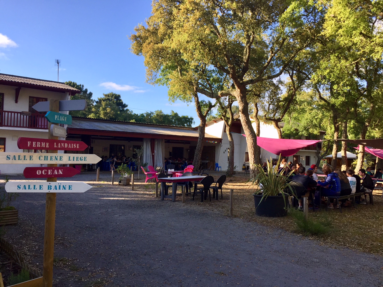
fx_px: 321
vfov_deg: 48.2
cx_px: 192
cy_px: 144
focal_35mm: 29
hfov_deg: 61.7
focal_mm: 4.15
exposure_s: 1/670
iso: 32
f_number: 2.2
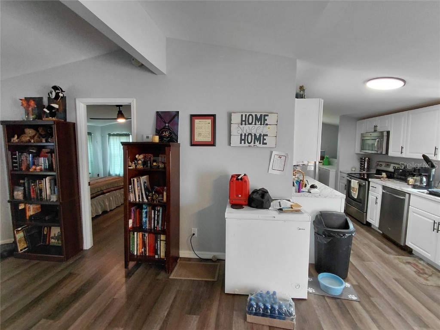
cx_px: 220
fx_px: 203
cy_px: 165
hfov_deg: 94.5
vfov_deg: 78.1
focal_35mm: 16
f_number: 2.2
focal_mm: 1.64
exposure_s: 1/60
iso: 125
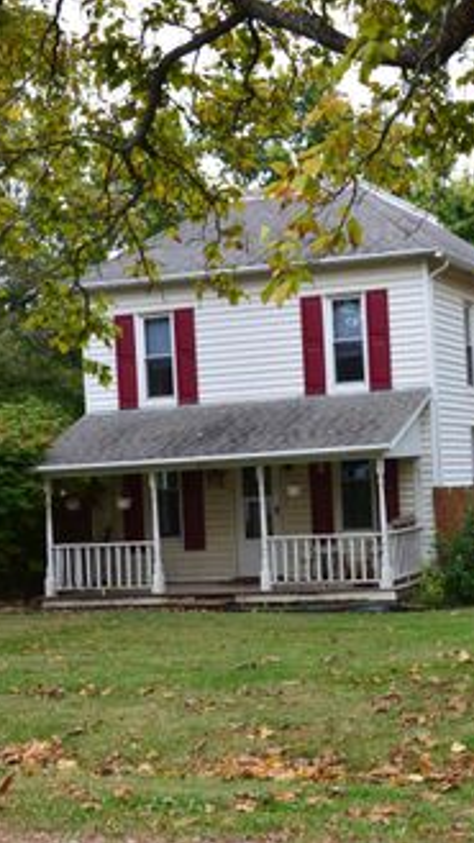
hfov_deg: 19.0
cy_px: 422
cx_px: 456
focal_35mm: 62
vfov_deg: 33.8
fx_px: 1386
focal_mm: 26
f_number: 8
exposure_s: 1/60
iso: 200
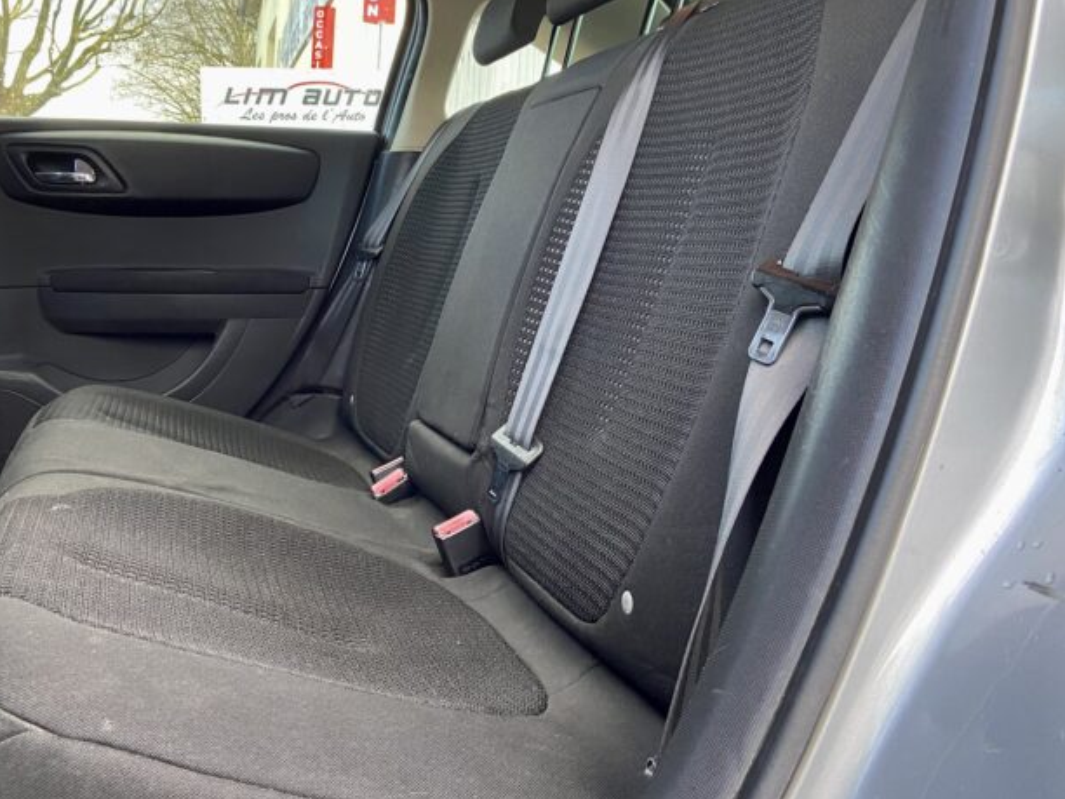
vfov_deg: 41.5
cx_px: 440
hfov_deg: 53.7
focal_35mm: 34
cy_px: 298
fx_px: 1046
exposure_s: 1/98
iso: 125
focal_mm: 4.25
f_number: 1.8
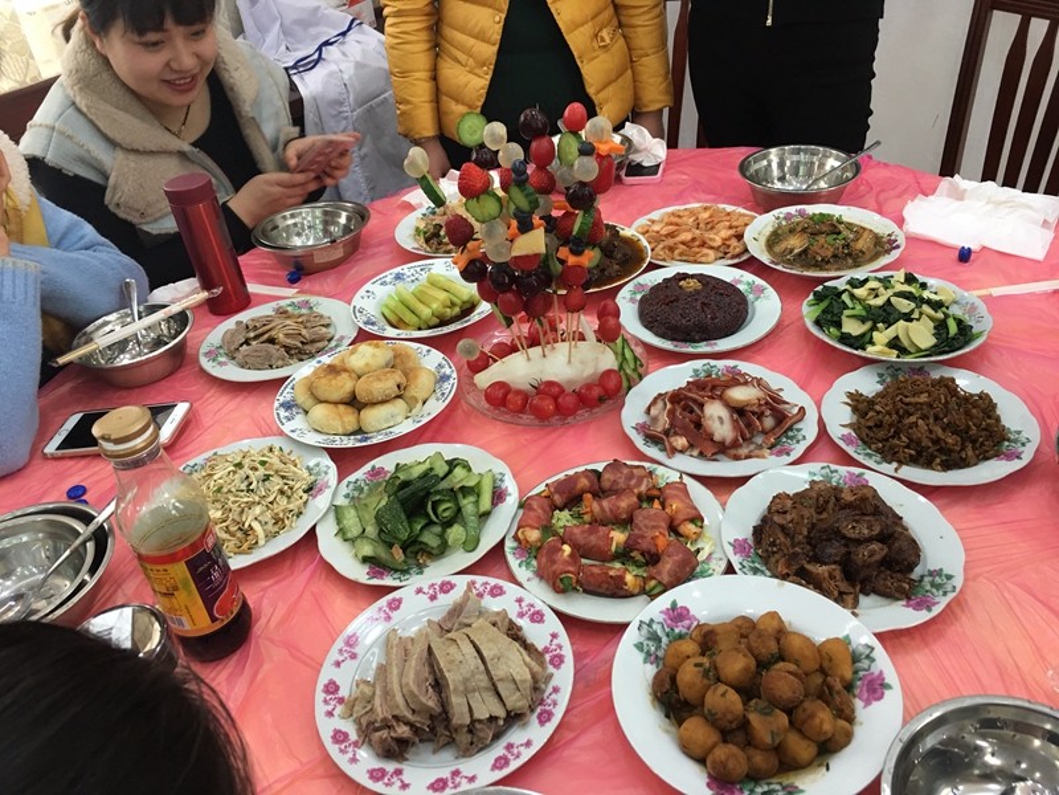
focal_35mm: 29
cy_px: 398
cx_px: 530
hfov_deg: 61.7
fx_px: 887
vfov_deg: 48.2
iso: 64
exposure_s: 1/17
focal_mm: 4.15
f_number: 2.2
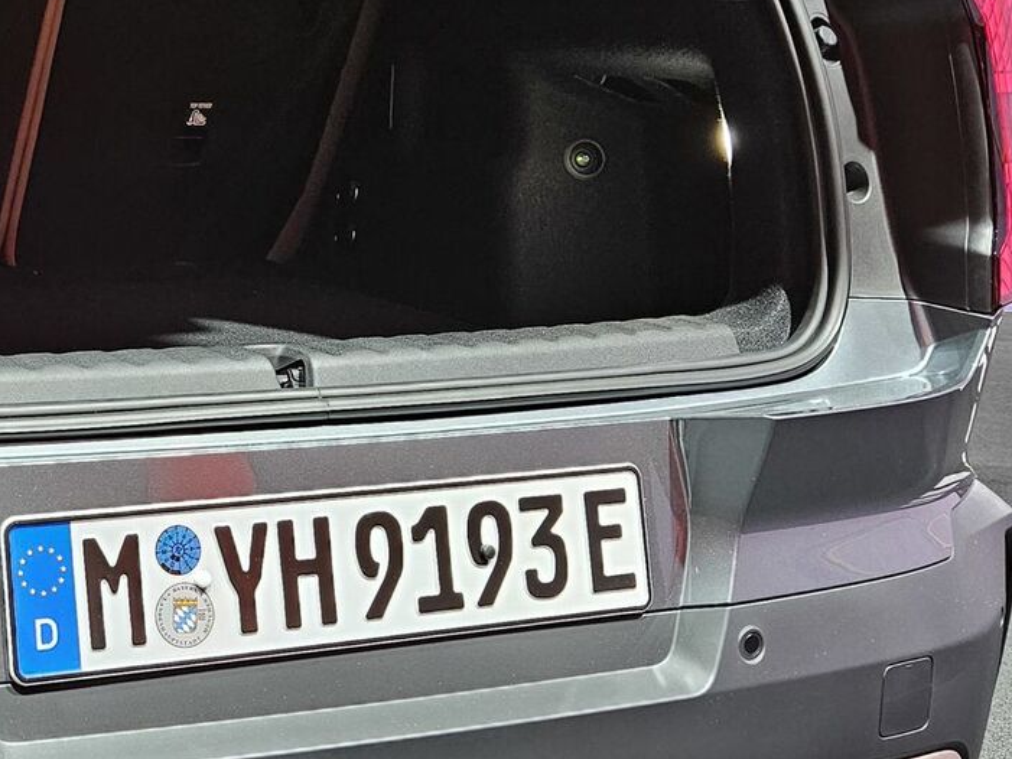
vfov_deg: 23.3
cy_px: 323
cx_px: -25
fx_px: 1842
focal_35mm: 63
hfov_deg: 28.6
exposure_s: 1/106
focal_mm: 5.4
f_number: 1.8
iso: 320
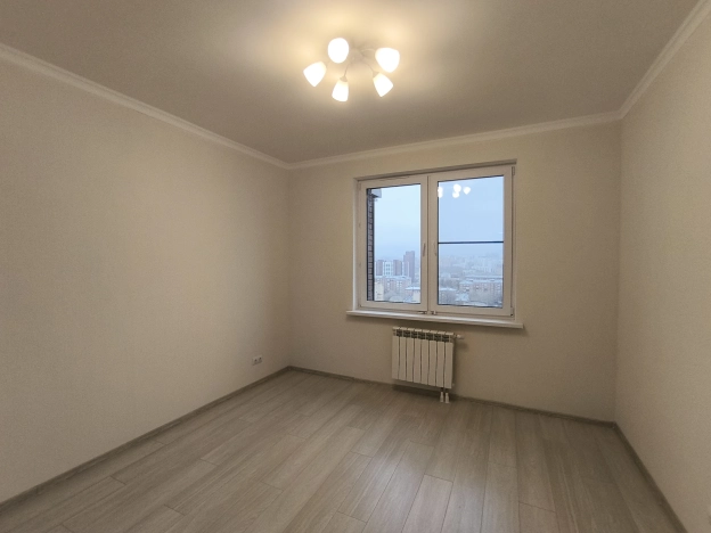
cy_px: 266
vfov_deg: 78.1
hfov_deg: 94.5
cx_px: 356
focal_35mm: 16
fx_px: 329
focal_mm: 1.65
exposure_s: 1/100
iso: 100
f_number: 2.2
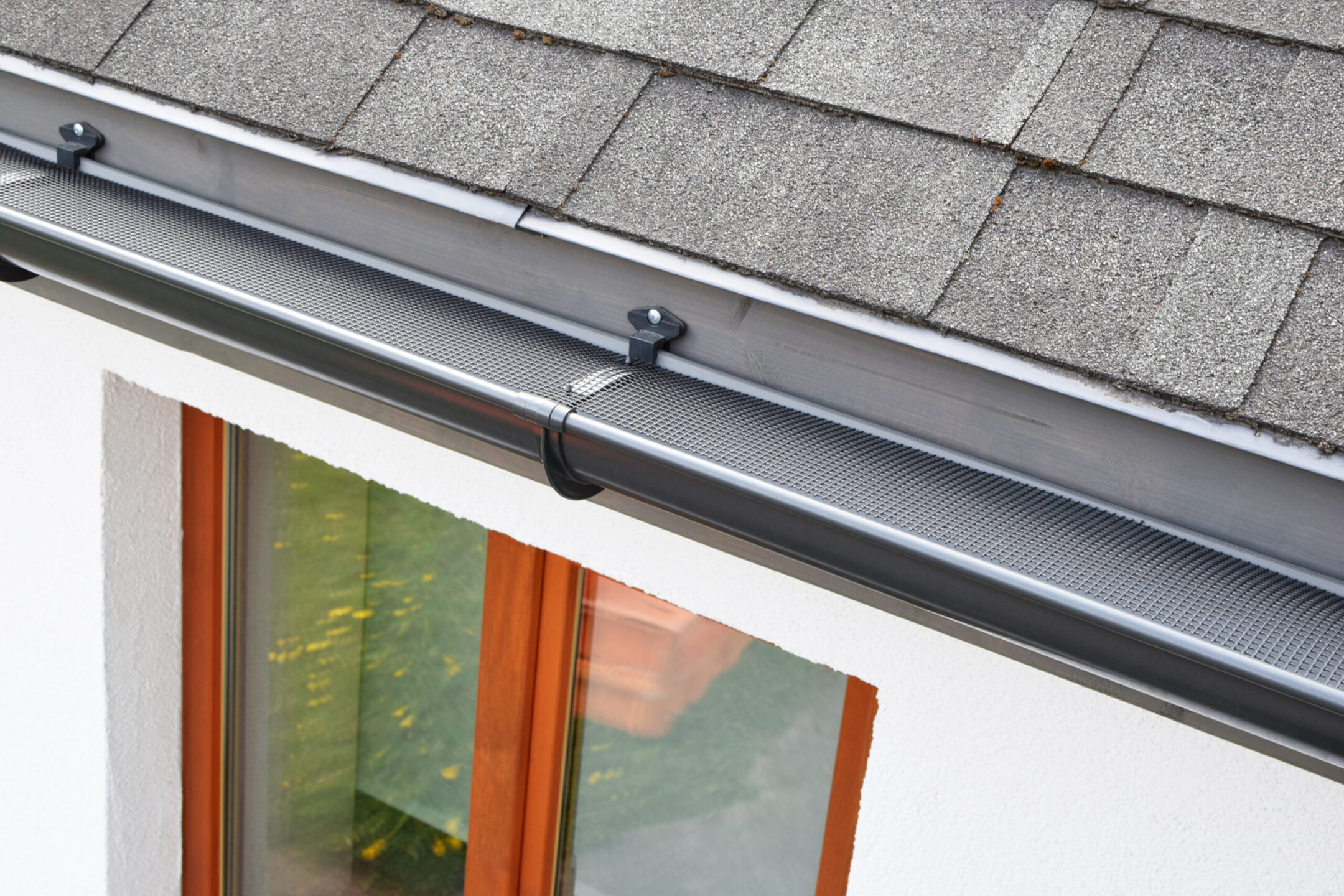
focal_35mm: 52
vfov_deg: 25.8
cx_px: 672
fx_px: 1960
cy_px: 448
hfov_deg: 37.9
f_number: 9
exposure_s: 1/50
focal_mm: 35
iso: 100
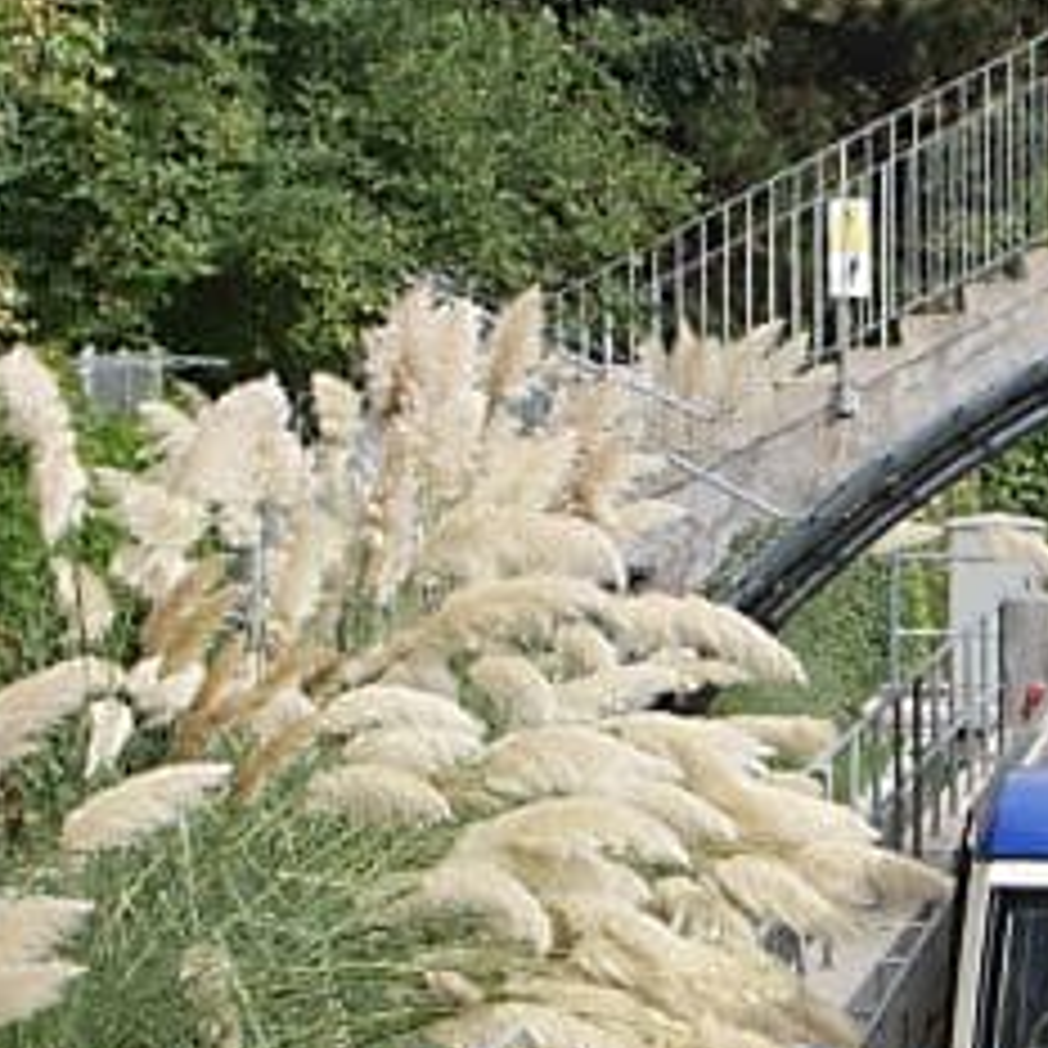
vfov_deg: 5.3
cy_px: 618
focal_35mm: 328
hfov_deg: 5.3
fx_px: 11235
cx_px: 1498
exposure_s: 1/125
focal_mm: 50
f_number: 10
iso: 100
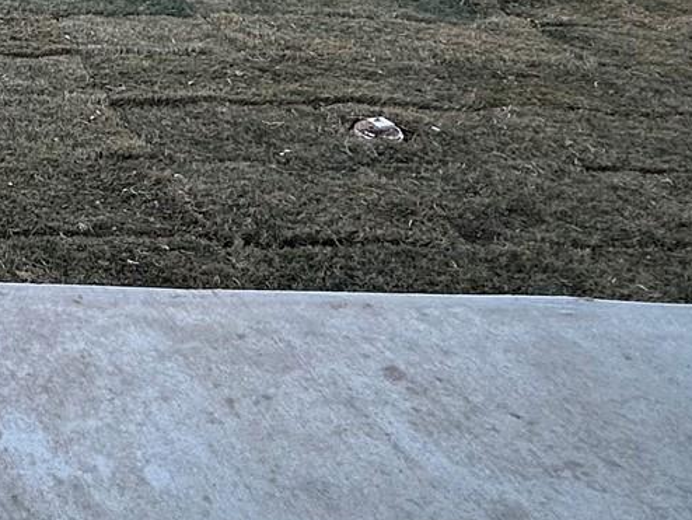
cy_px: 17
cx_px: -321
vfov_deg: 24.3
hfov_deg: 25.7
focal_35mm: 58
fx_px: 1160
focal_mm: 2.22
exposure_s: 1/218
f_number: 2.2
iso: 40
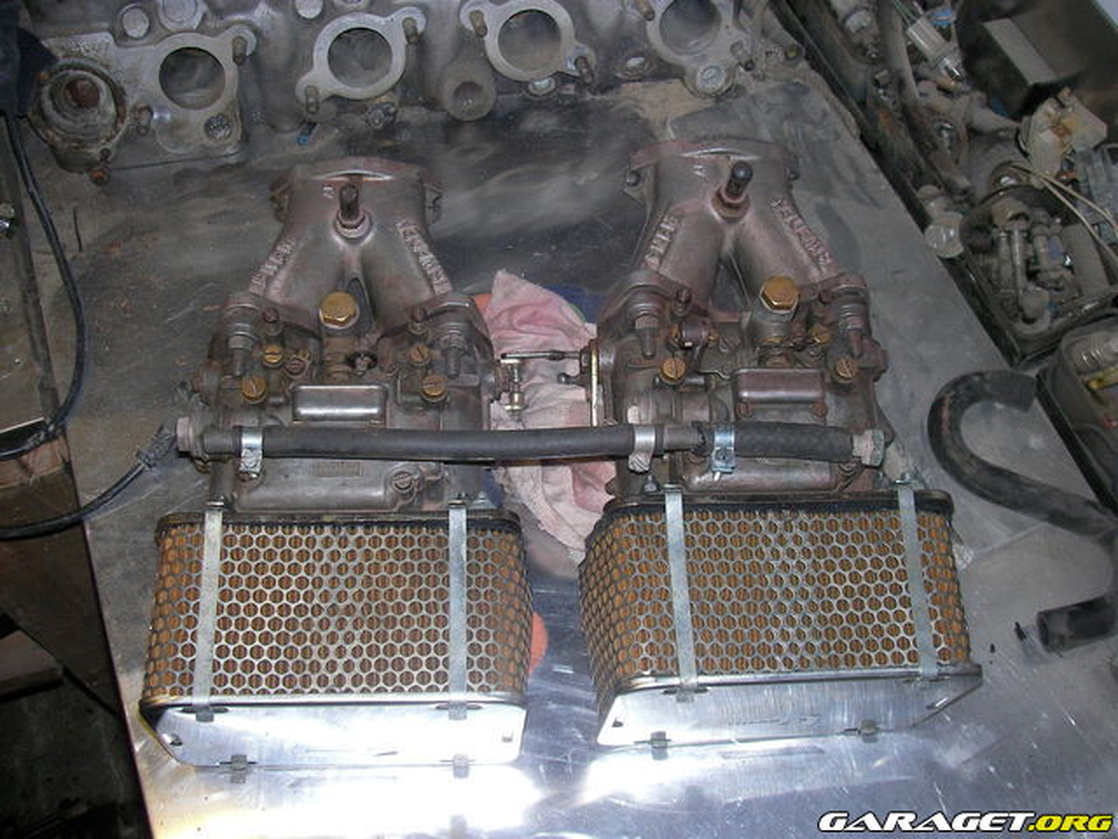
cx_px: 559
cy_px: 420
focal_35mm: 38
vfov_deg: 37.7
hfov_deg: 49.0
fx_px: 1227
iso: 100
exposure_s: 1/30
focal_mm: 6.3
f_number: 3.3
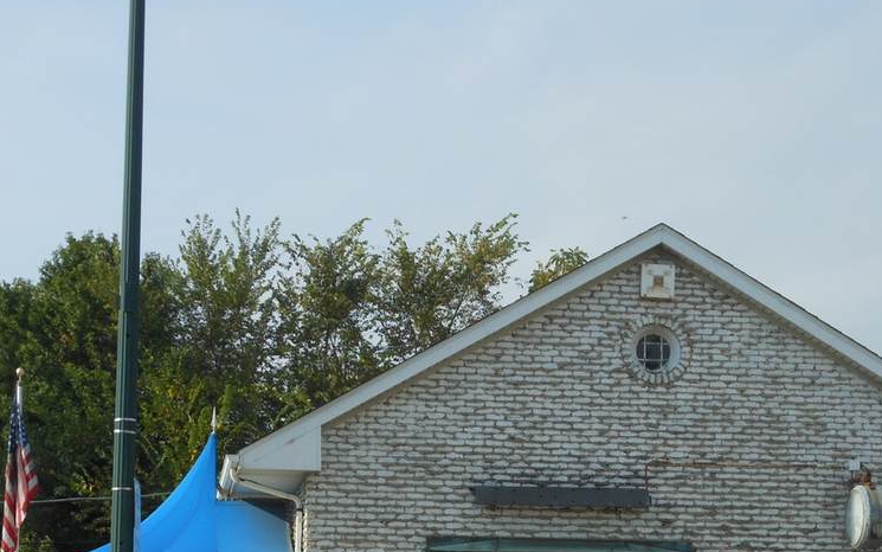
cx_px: 472
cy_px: 387
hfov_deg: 22.8
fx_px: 2188
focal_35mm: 91
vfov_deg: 14.3
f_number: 4
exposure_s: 1/800
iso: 80
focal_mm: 8.9
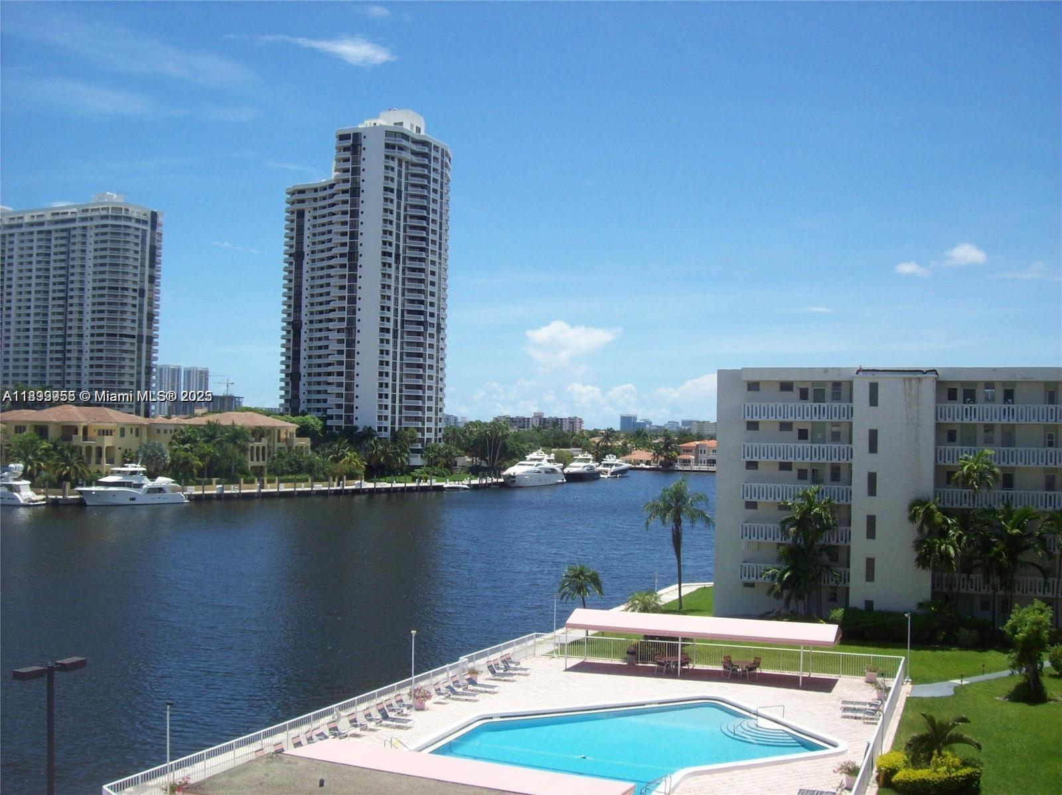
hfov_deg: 51.4
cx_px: 531
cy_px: 398
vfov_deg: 39.6
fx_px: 1104
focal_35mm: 36
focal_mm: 6
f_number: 4.8
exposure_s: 1/611
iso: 80
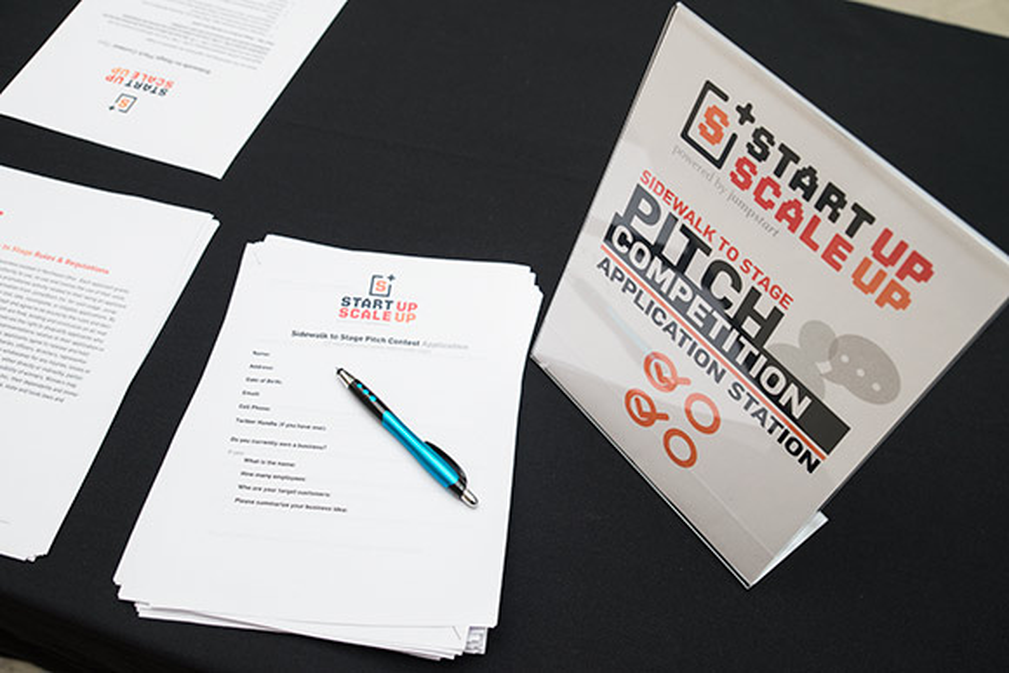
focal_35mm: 35
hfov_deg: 54.4
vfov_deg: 37.9
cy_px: 336
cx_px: 504
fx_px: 981
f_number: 5.6
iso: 1000
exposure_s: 1/125
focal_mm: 35
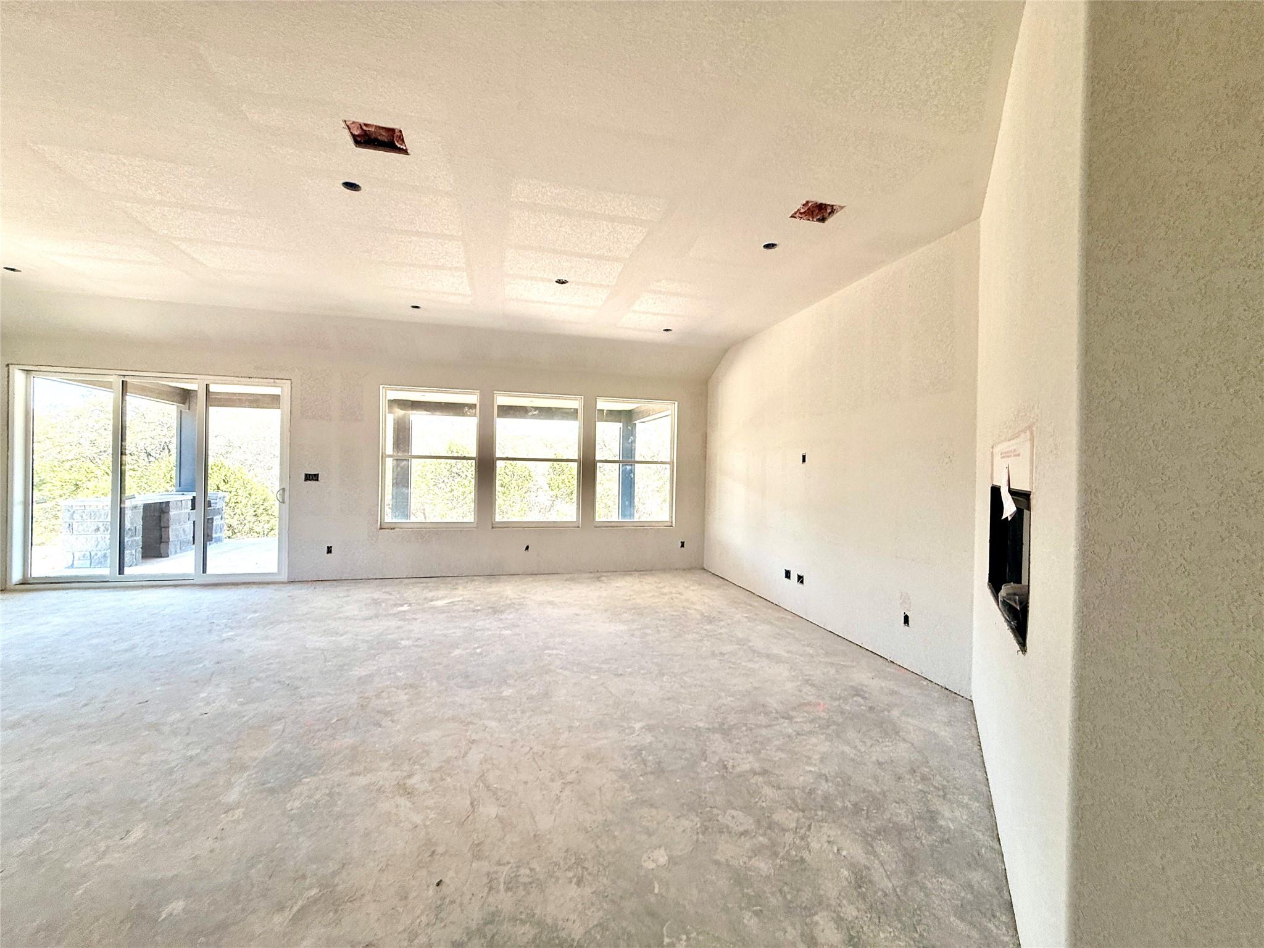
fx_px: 511
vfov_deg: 85.7
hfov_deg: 102.1
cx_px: 632
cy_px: 474
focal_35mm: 14
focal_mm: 2.22
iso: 50
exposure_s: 1/164
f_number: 2.2
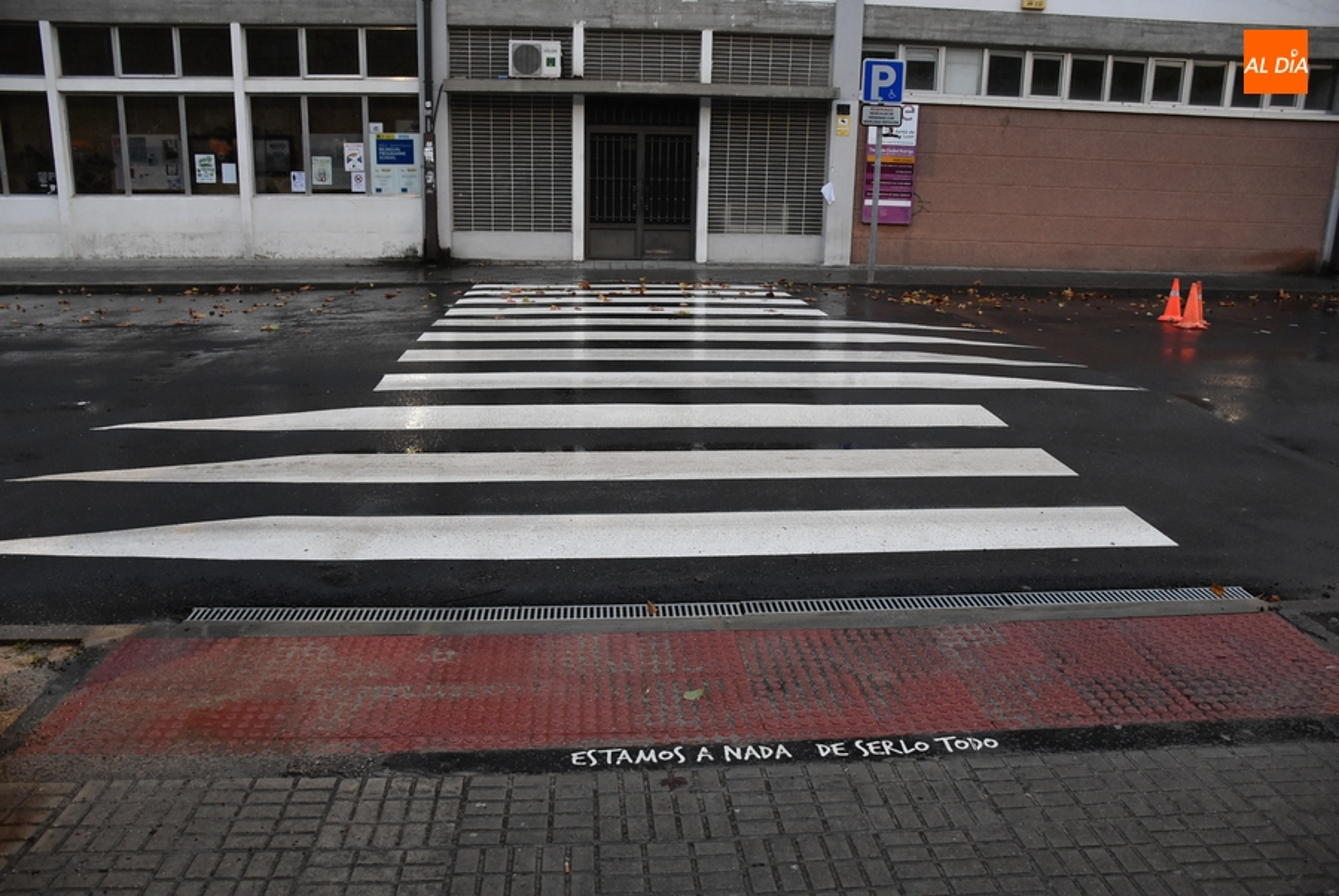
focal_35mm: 27
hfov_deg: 67.3
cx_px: 670
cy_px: 448
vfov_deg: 48.0
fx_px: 1005
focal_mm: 18
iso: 1600
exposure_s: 1/60
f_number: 3.5
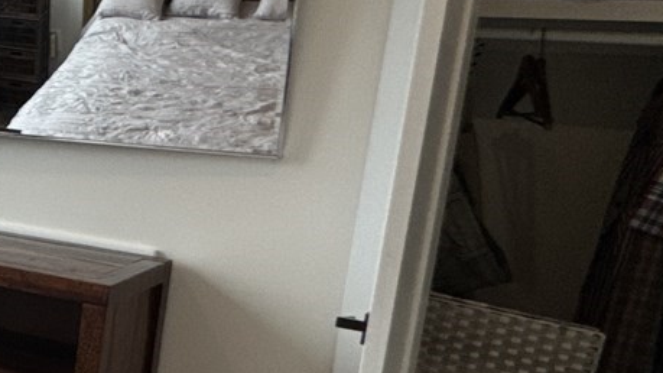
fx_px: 1195
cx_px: -575
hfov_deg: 20.3
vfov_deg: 17.7
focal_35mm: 68
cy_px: 181
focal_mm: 2.22
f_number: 2.2
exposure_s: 1/120
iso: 64
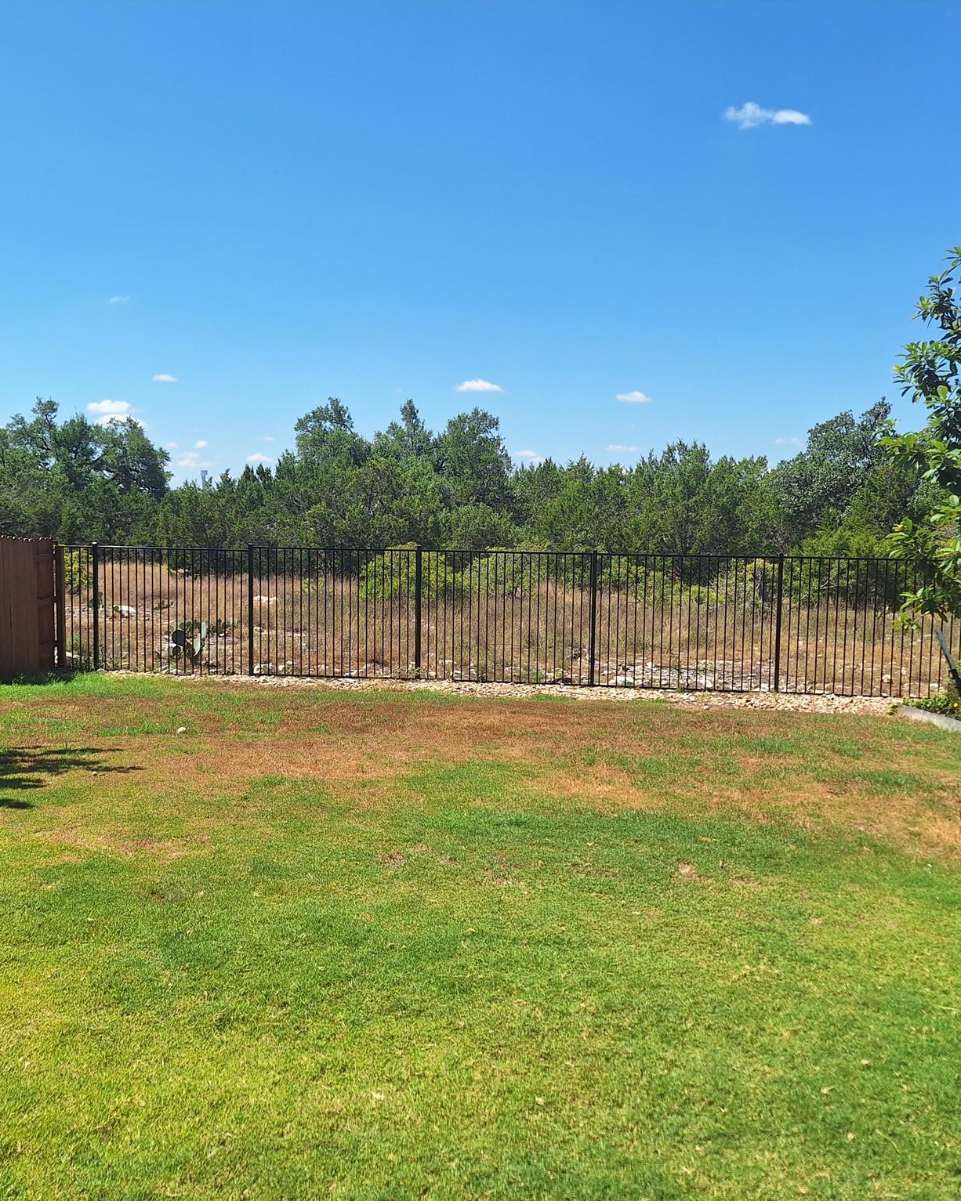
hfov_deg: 48.5
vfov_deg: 58.8
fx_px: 1067
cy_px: 600
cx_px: 450
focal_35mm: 30
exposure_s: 1/2262
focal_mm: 5.54
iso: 40
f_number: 1.8
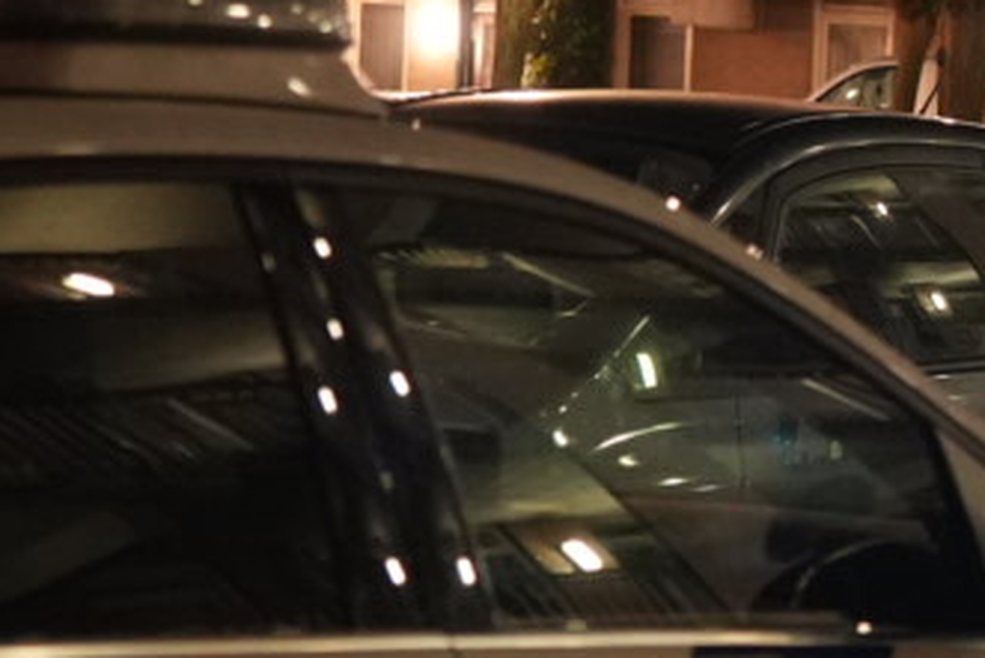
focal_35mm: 171
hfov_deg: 11.7
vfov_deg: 8.0
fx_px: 4681
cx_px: 1253
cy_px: 357
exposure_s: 1/40
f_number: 2
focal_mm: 35
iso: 5000
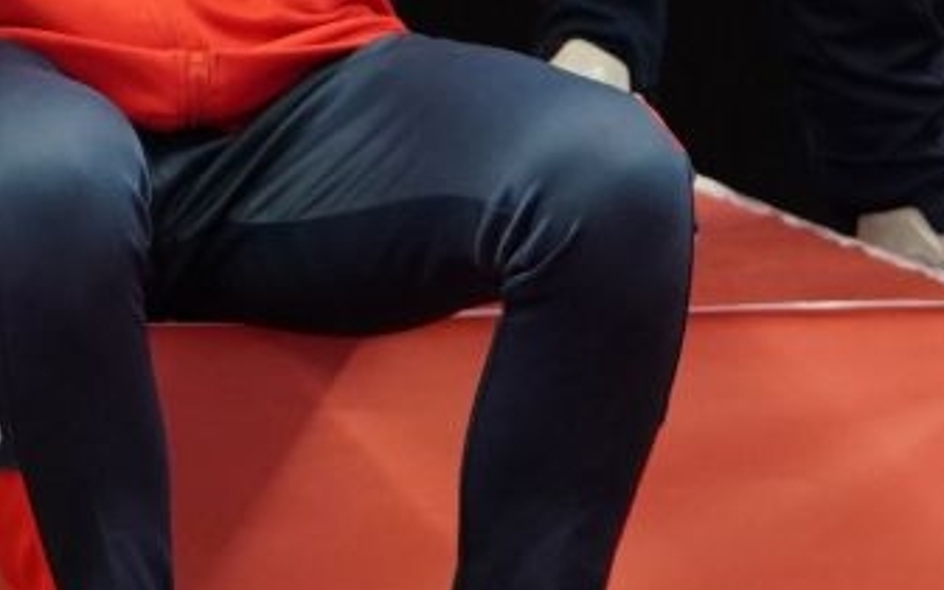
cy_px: -657
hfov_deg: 5.4
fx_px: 9828
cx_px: -531
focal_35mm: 382
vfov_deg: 3.4
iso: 2000
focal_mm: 70
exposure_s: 1/250
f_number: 2.8
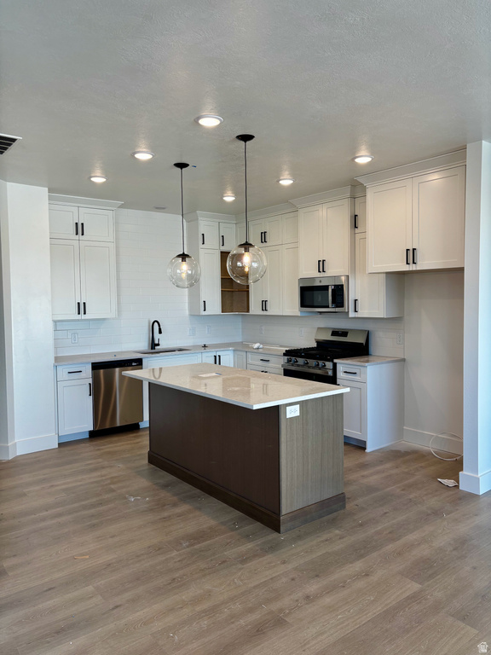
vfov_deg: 67.3
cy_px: 328
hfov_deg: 53.1
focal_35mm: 26
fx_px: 492
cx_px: 246
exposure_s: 1/120
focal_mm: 5.96
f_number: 1.6
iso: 32
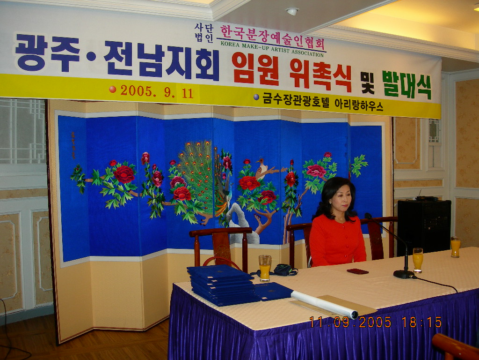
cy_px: 180
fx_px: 526
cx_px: 240
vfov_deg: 37.7
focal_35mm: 38
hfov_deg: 49.0
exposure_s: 1/60.1
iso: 73
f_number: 2.8
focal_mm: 7.8
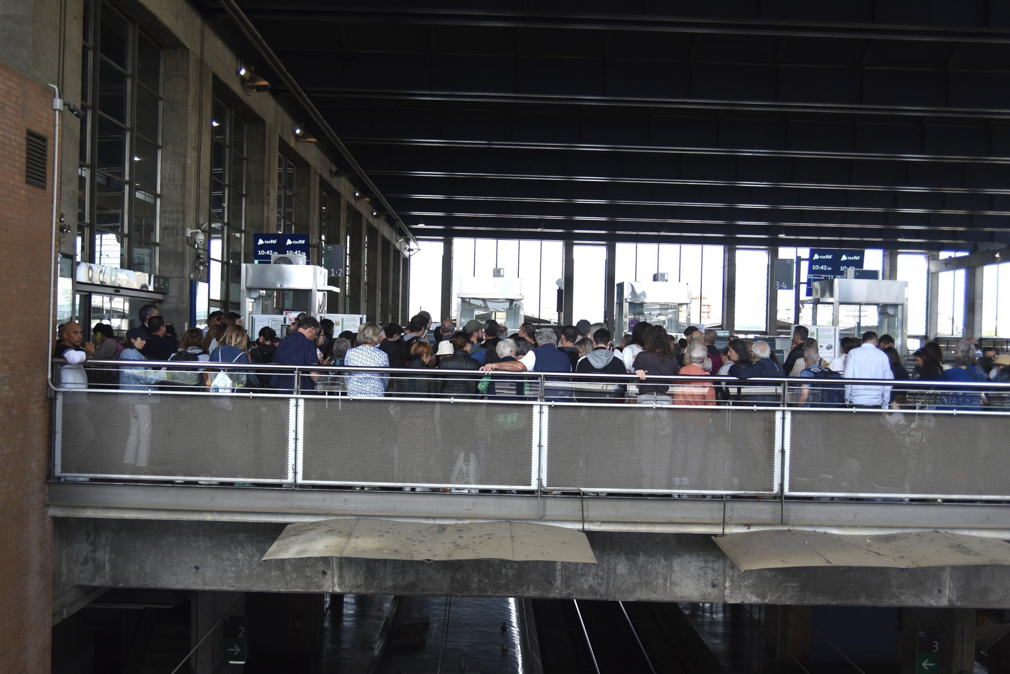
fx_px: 1179
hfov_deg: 46.4
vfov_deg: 31.9
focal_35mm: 42
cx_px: 505
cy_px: 337
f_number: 6.3
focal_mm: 42
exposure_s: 1/200
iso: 500
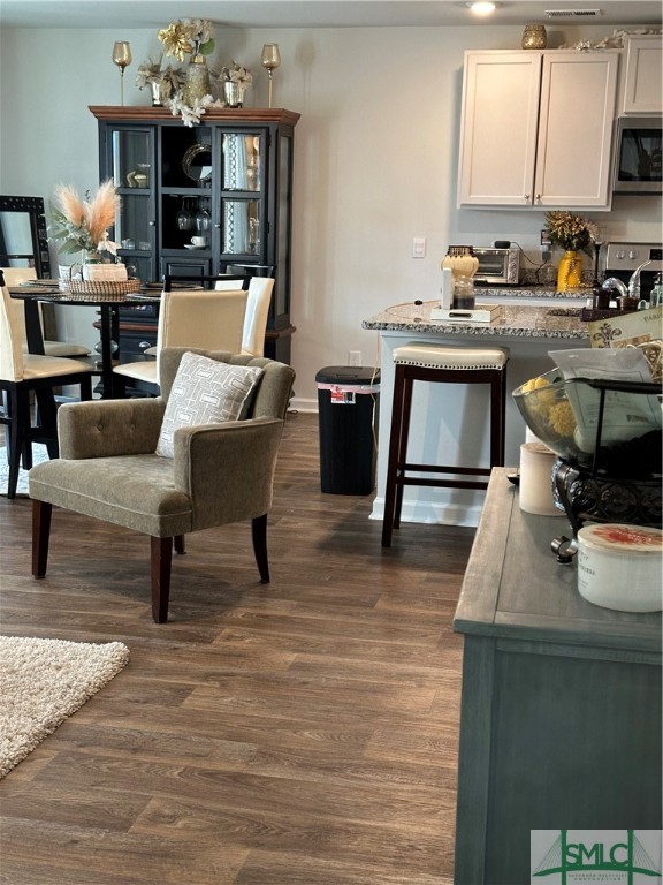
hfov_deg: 30.3
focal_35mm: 48
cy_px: 442
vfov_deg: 39.7
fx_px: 1226
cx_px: 332
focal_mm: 6.86
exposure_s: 1/60
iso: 200
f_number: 1.78
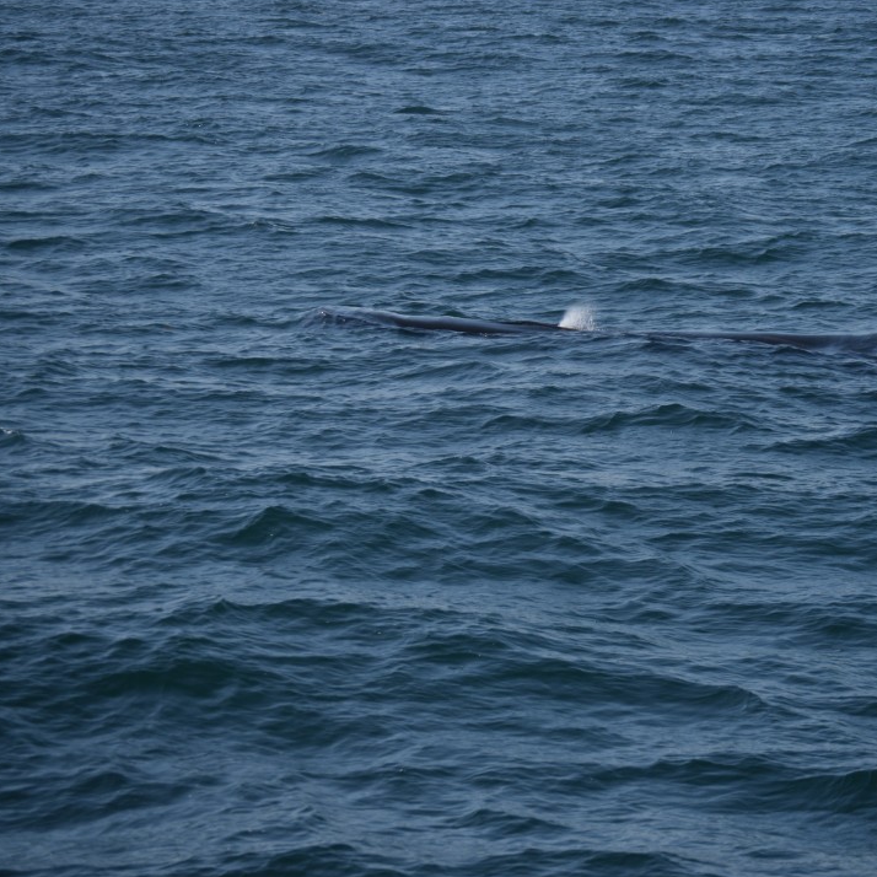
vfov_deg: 12.1
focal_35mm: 145
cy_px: 438
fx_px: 4146
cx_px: 655
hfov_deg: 12.0
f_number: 4.2
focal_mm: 75
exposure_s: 1/4000
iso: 200
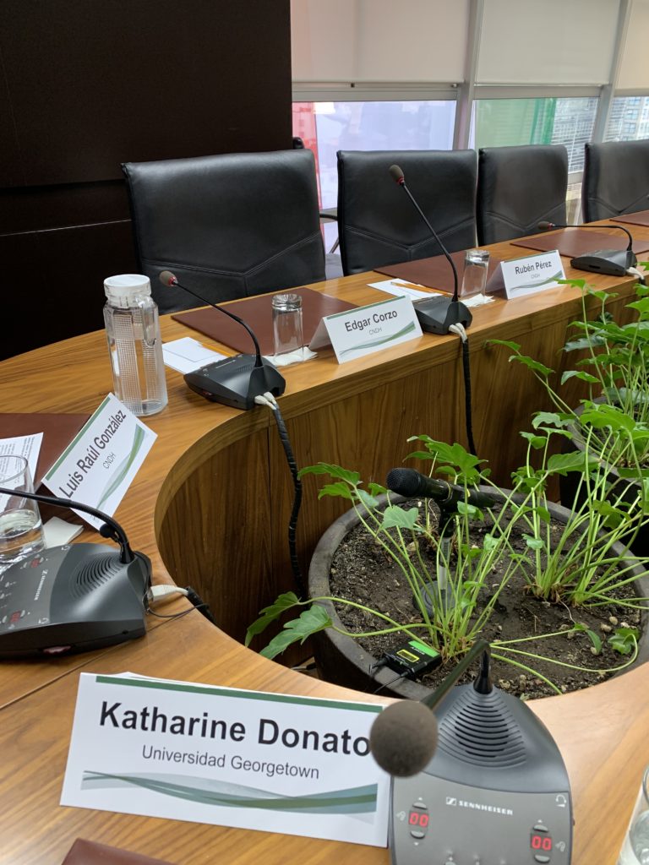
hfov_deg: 53.1
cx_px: 324
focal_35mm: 26
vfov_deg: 67.3
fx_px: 650
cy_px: 432
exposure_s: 1/60
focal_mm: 4.25
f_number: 1.8
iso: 125
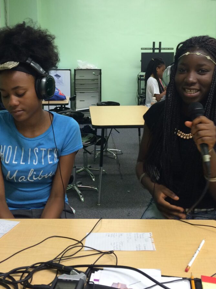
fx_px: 324
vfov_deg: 47.7
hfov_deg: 36.8
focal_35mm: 39
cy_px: 120
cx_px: 104
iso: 100
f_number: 2.2
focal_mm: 4.15
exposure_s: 1/30
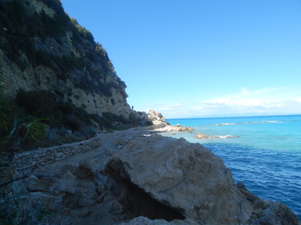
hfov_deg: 76.4
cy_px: 112
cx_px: 150
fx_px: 191
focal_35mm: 22
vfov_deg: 61.1
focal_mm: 4
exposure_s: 1/1250
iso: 125
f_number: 3
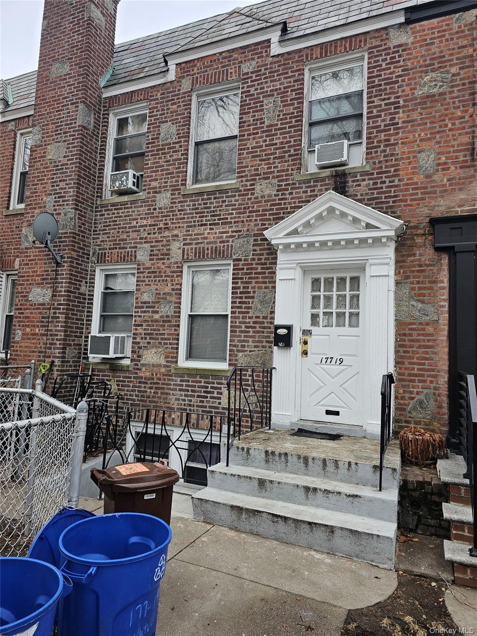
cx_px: 238
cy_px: 318
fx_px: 423
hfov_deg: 58.9
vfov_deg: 73.9
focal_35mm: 23
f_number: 1.7
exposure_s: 1/180
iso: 40
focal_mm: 6.3
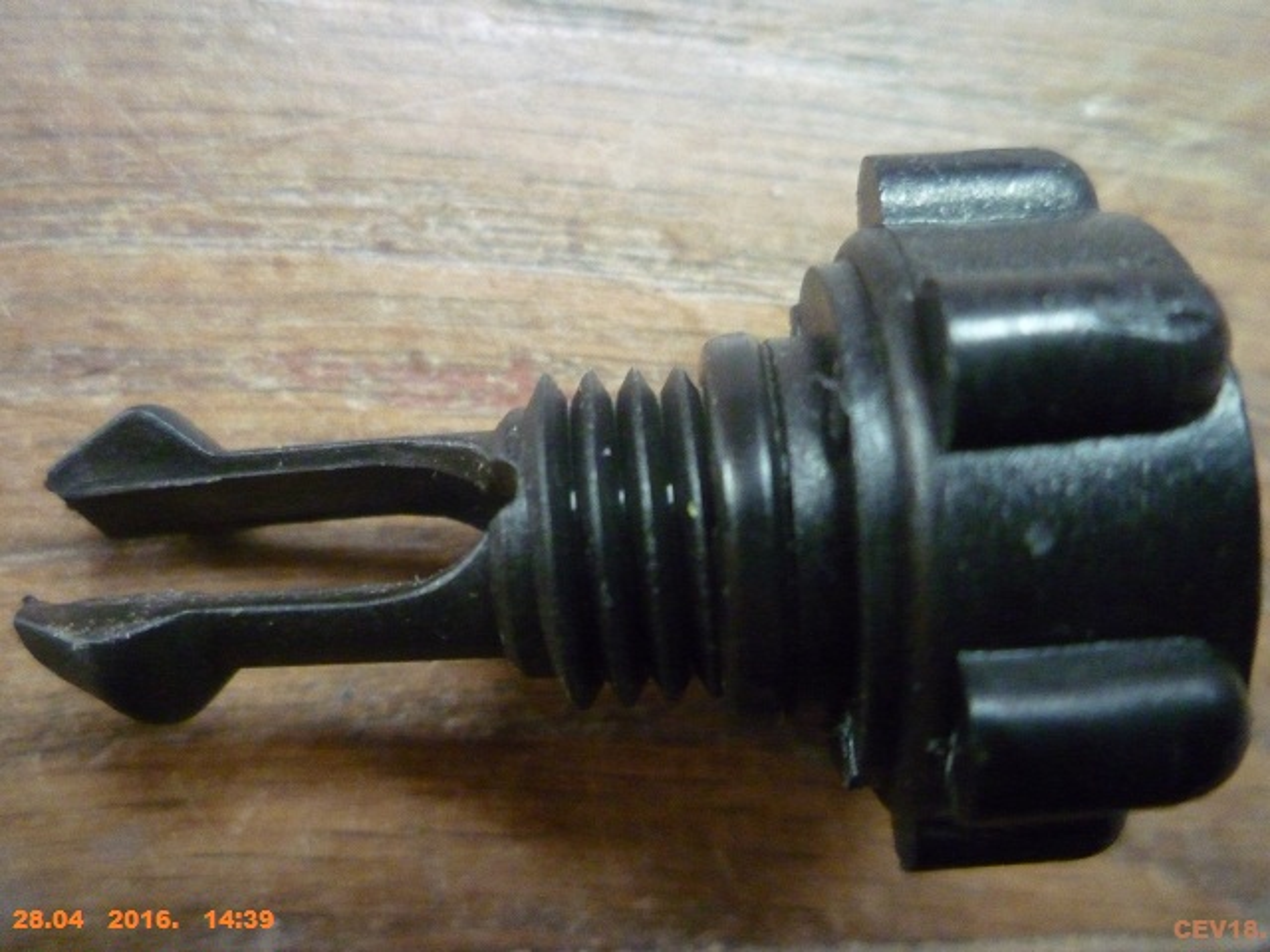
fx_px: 1064
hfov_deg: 61.7
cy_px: 476
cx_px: 635
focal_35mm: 29
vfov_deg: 48.2
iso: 800
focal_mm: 5.2
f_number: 3.3
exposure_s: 1/10
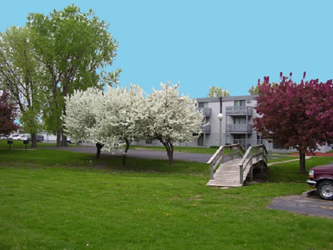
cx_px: 166
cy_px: 125
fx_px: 327
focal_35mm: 34
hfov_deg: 54.0
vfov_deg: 41.8
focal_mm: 5.6
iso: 80
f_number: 2.7
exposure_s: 1/750
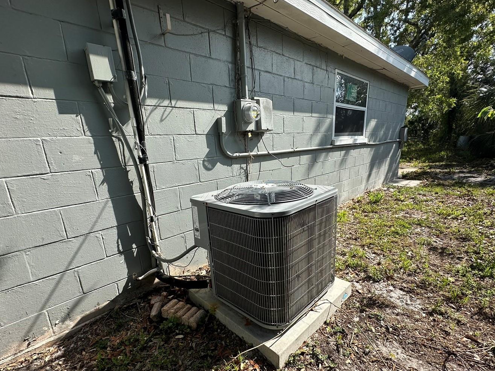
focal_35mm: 17
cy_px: 212
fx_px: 243
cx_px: 241
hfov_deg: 91.0
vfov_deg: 74.3
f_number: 2.2
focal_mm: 2.22
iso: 40
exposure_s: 1/988
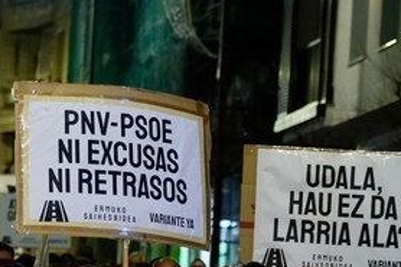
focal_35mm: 410
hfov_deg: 5.0
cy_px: 299
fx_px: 4564
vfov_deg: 3.3
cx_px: -102
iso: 4000
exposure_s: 1/80
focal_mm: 105
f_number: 4
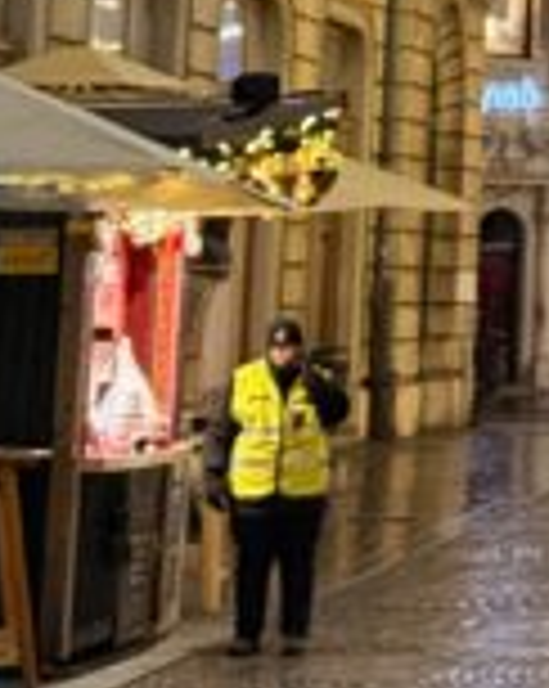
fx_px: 3989
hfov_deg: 7.6
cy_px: -499
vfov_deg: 9.4
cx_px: 994
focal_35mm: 196
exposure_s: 1/33
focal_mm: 6.76
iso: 400
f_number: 1.78
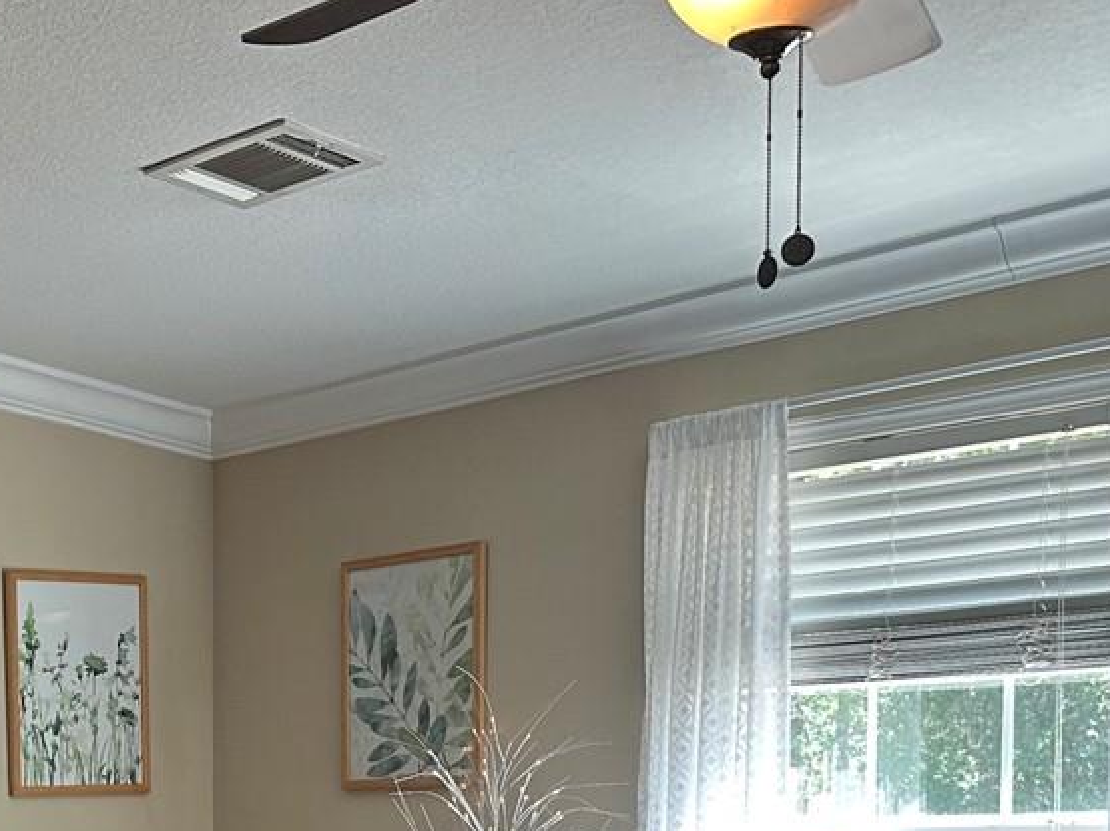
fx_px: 2211
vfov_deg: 19.8
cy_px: 1030
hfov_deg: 26.5
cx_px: -26
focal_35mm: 69
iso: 125
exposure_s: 1/120
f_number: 1.78
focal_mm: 6.86
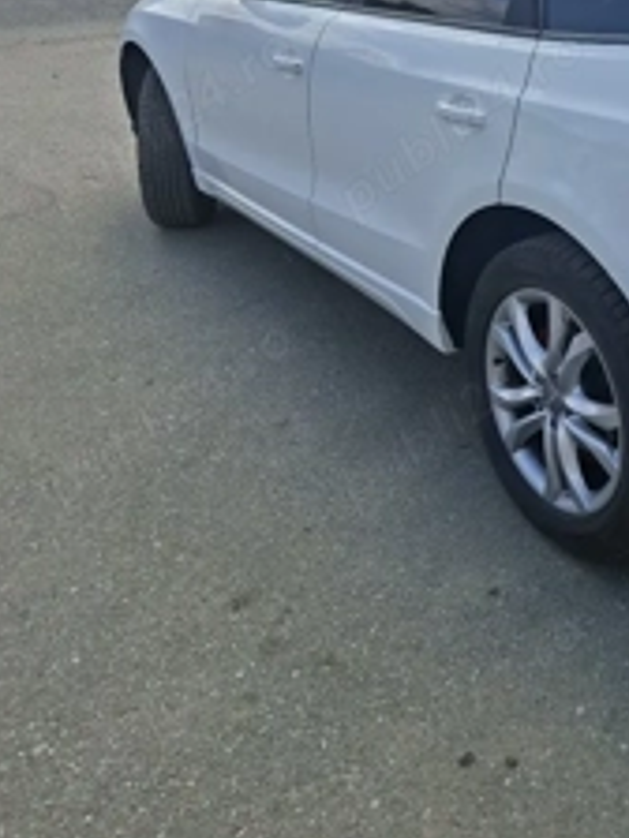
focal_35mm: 41
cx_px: 535
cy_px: 168
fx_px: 993
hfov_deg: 33.7
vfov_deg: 43.6
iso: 50
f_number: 1.8
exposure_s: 1/3333
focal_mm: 5.54
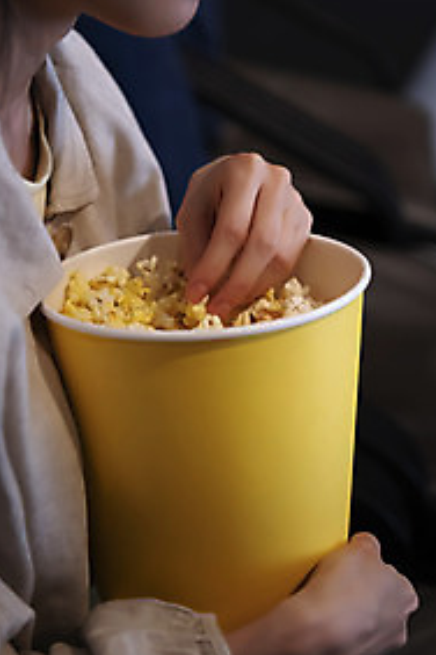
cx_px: 168
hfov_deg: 19.2
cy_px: 258
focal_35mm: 71
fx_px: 1290
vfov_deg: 28.4
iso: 1250
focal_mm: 50
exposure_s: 1/100
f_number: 2.8
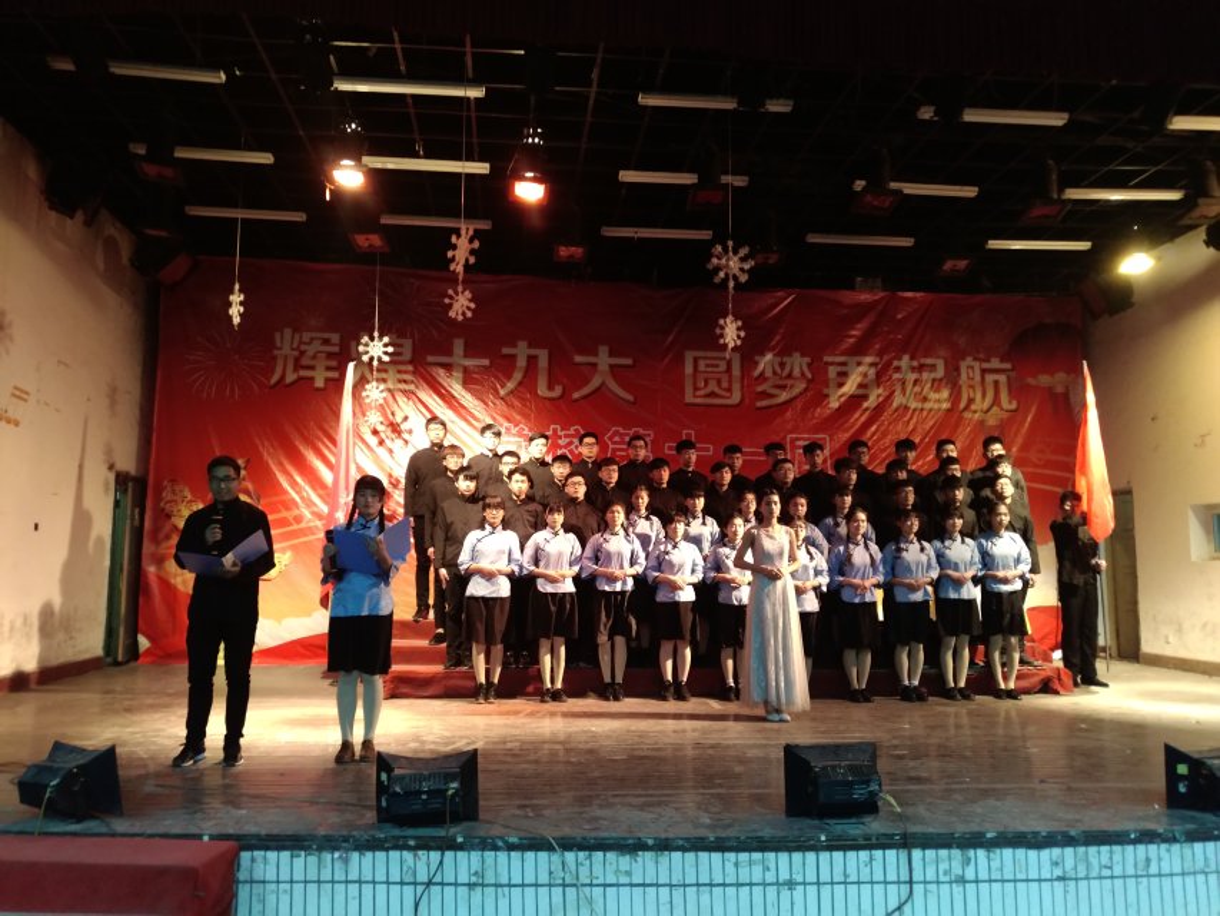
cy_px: 458
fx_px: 916
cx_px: 610
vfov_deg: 53.1
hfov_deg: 67.3
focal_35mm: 26
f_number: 2
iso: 1622
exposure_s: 1/17
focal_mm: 4.52
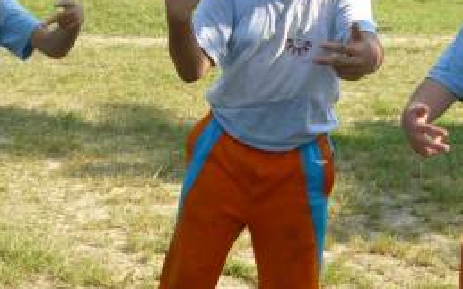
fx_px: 1160
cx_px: 197
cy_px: 171
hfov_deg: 22.5
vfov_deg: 14.2
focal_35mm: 92
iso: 80
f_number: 2.8
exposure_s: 1/640
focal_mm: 4.6
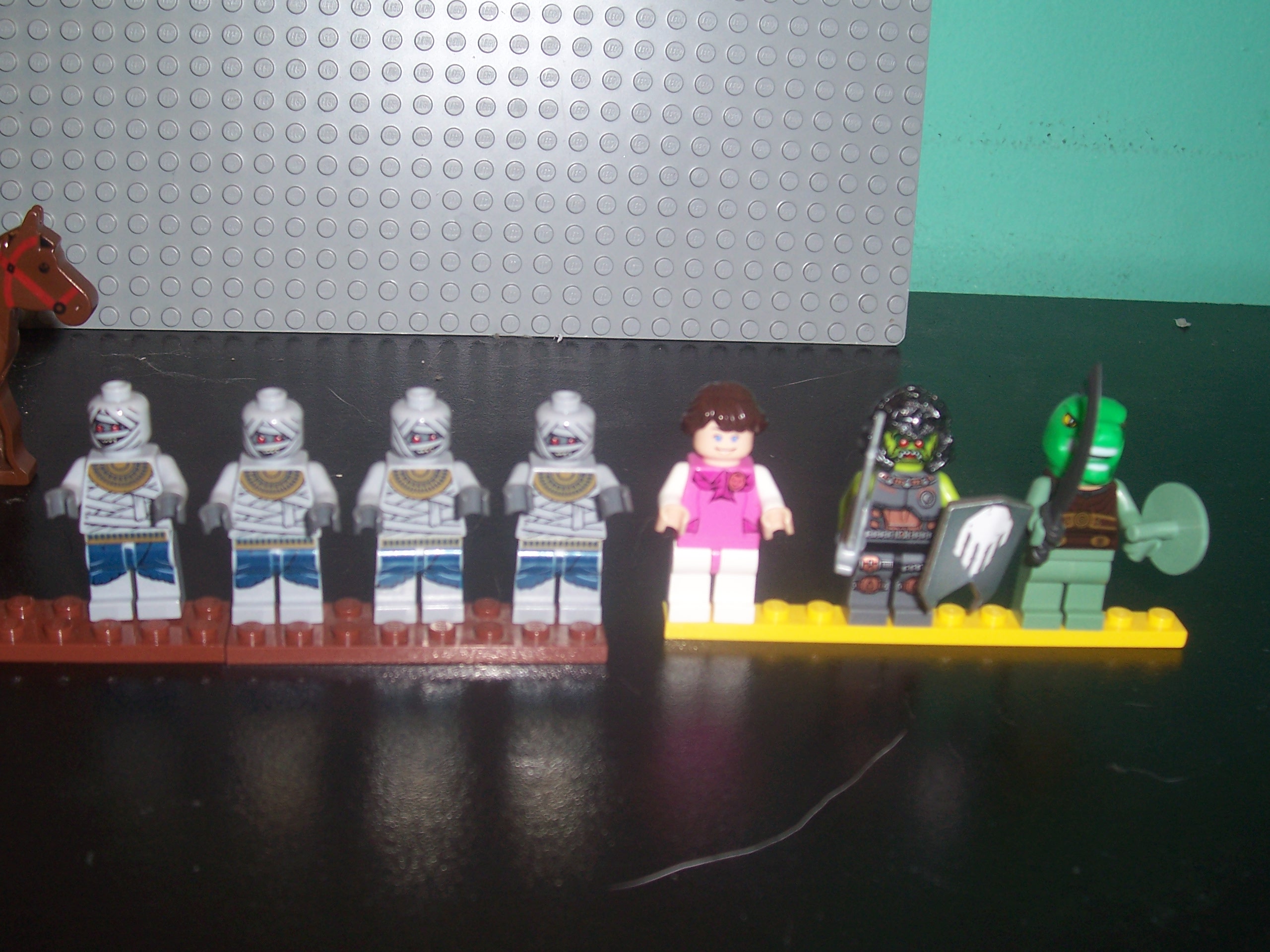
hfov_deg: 44.8
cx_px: 635
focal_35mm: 42
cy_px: 476
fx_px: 1541
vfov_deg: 34.3
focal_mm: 7
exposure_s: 1/60
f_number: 3
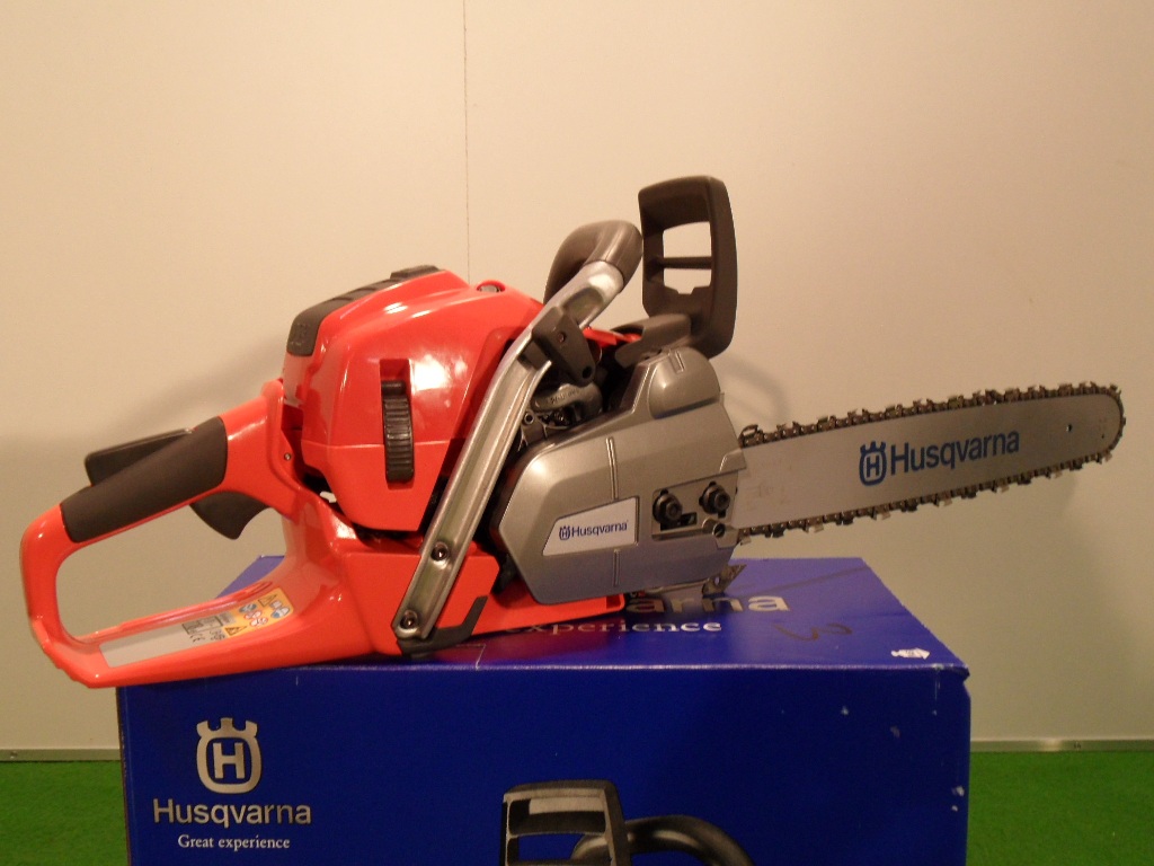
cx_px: 577
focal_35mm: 32
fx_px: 1067
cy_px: 433
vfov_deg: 44.2
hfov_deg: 56.8
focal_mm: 5.3
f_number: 3.4
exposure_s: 1/30
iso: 200
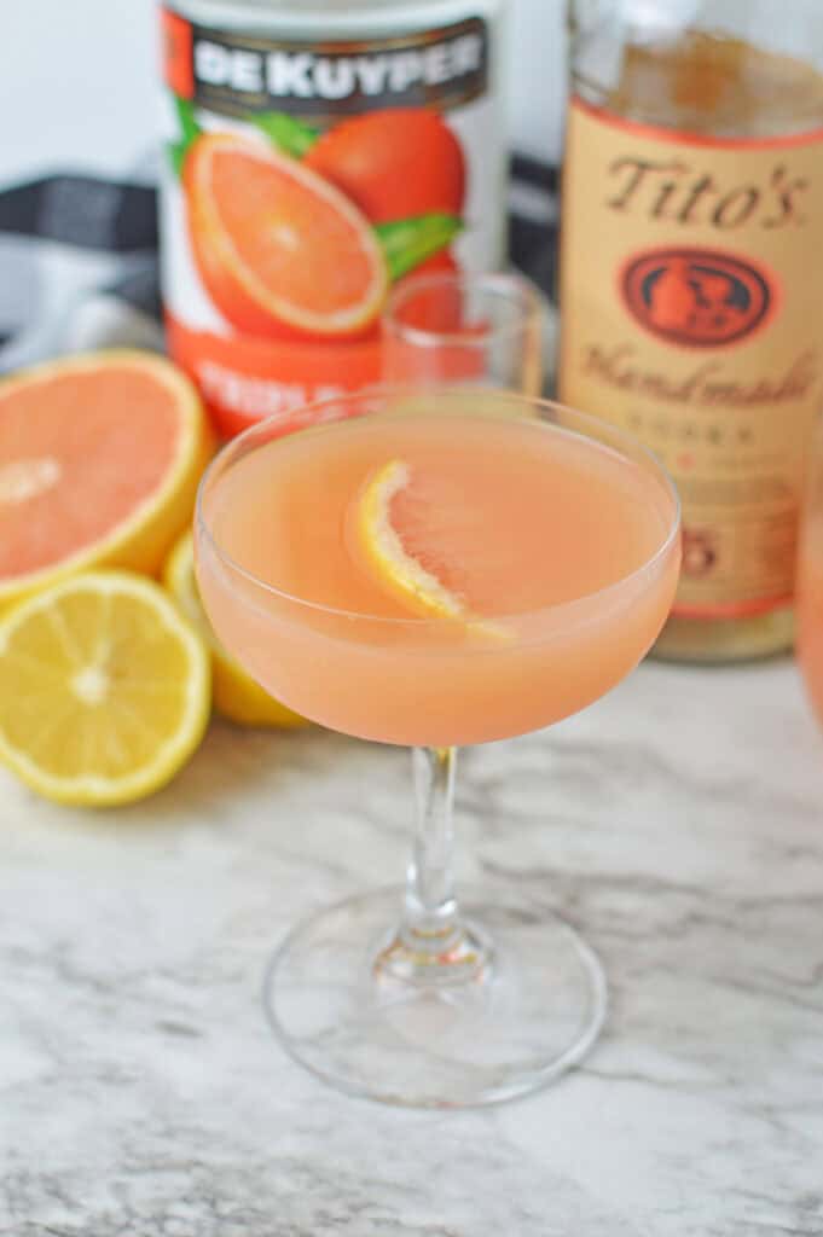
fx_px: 2576
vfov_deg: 27.0
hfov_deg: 18.2
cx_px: 412
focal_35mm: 75
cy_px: 618
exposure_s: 1/250
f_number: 4
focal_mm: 50
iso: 400
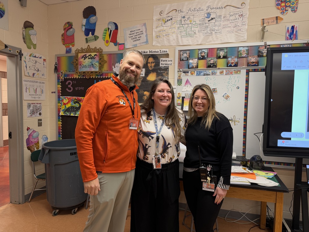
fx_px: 214
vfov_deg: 56.8
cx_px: 154
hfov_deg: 71.6
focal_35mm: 24
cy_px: 116
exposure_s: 1/60
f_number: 1.78
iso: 100
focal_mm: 6.76
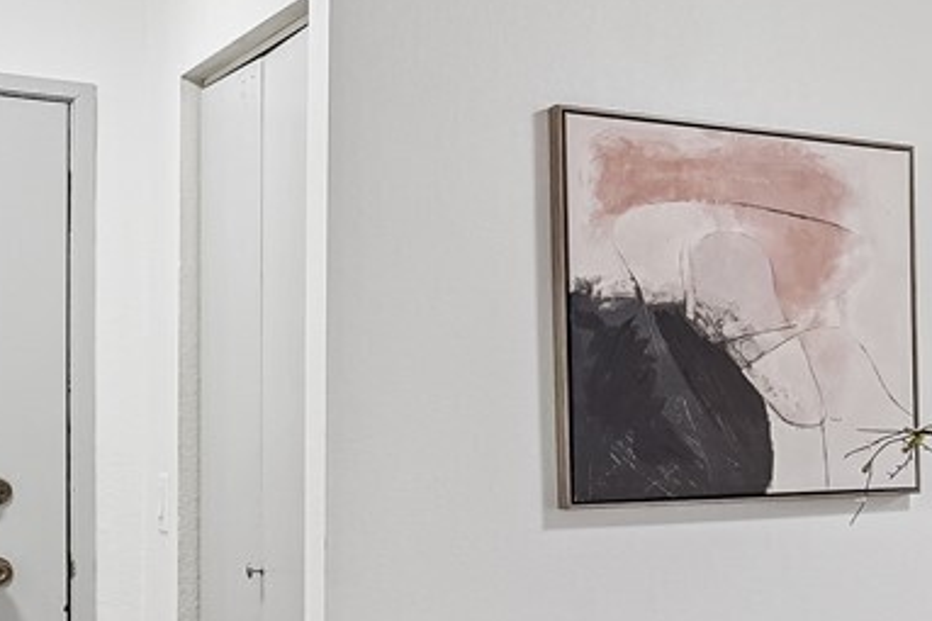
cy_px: 466
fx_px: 1604
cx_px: 1366
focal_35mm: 62
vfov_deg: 21.7
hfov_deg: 25.3
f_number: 8
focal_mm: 14
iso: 200
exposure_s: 1/10
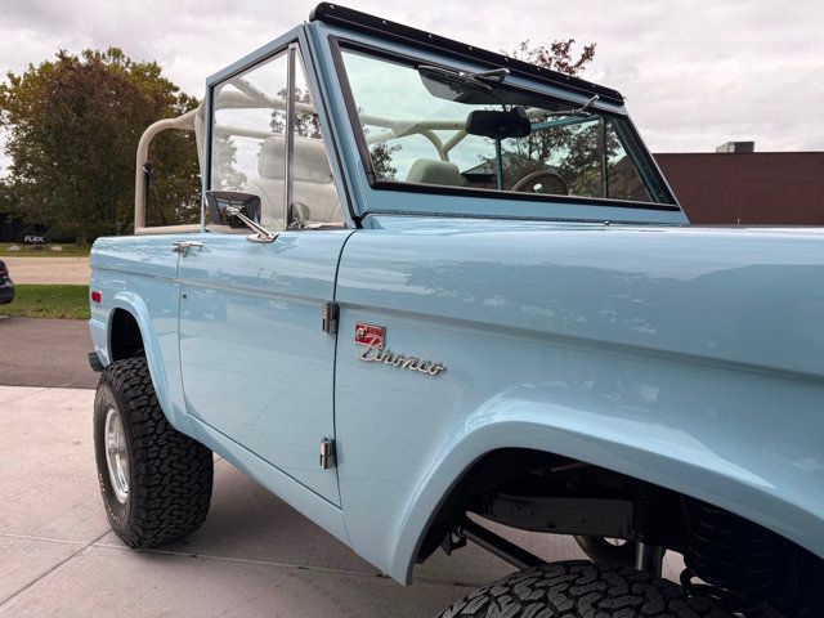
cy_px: 309
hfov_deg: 71.6
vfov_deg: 56.8
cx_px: 412
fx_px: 571
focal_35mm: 24
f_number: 1.78
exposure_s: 1/955
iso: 100
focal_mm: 6.76
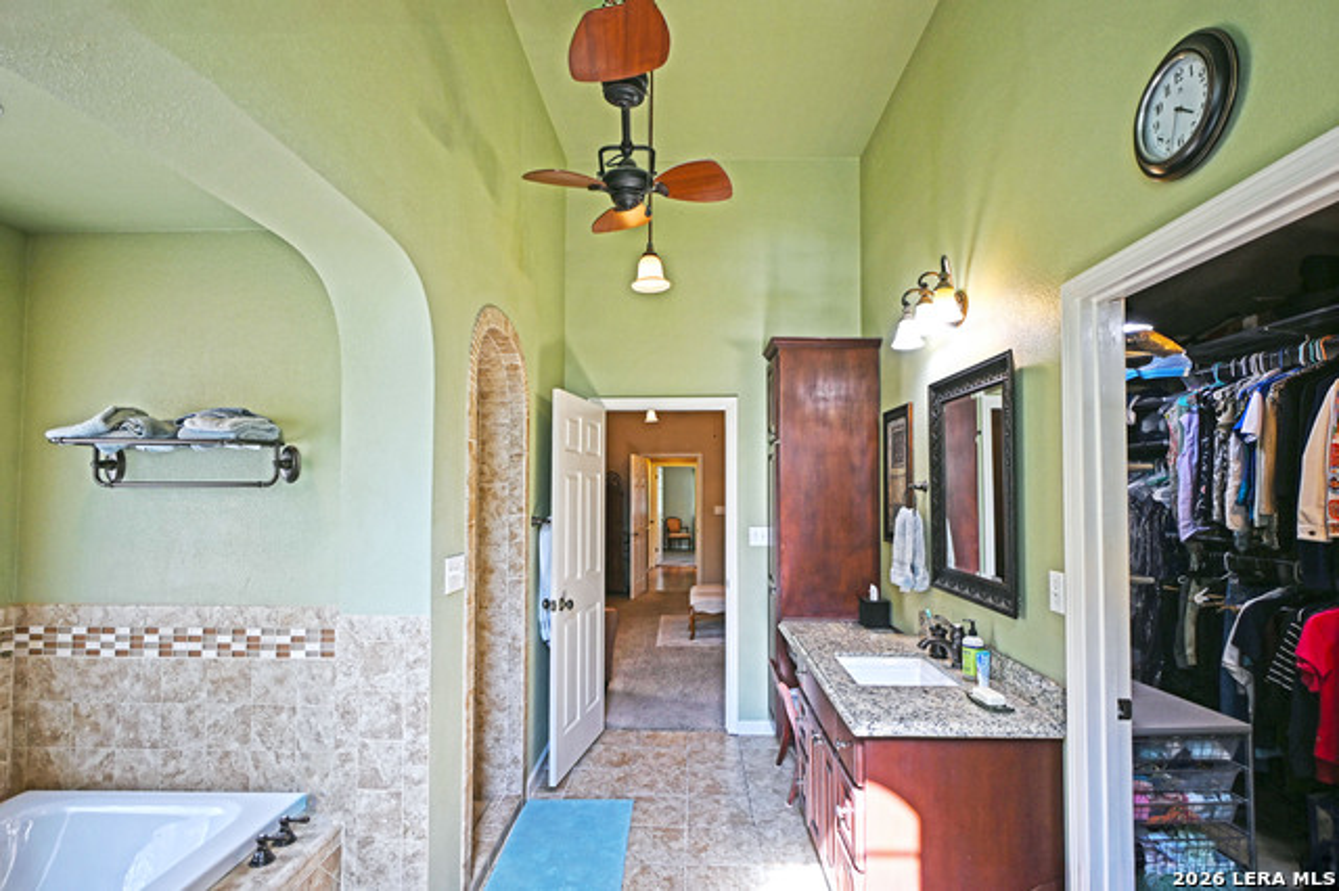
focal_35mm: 18
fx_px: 669
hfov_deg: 90.0
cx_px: 670
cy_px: 446
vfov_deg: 67.3
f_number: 3.5
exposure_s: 1/20
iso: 90
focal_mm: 12
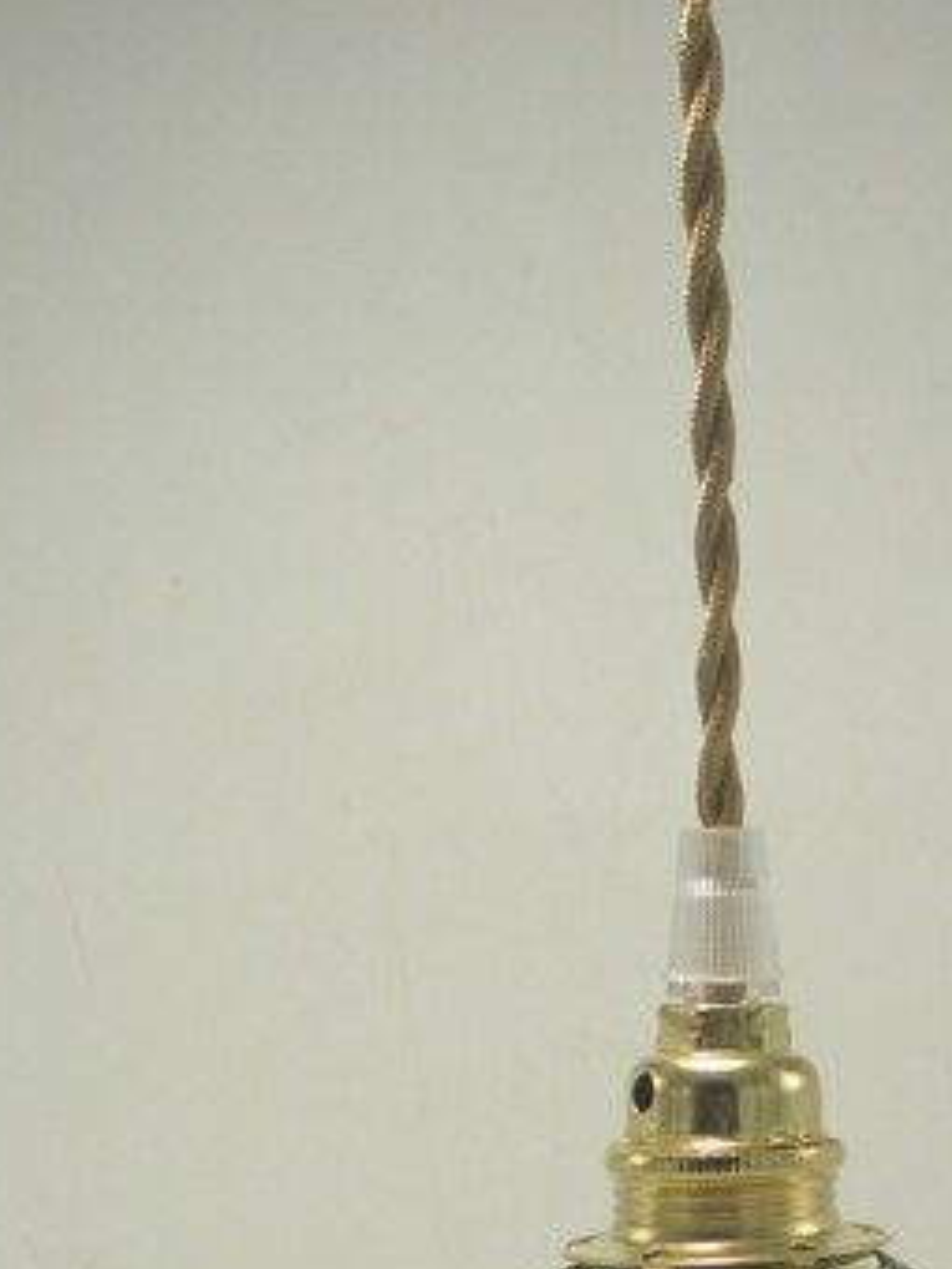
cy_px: 1291
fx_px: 3300
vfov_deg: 21.0
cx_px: 670
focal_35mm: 90
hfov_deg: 16.4
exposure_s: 1/200
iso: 100
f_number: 4
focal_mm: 6.1
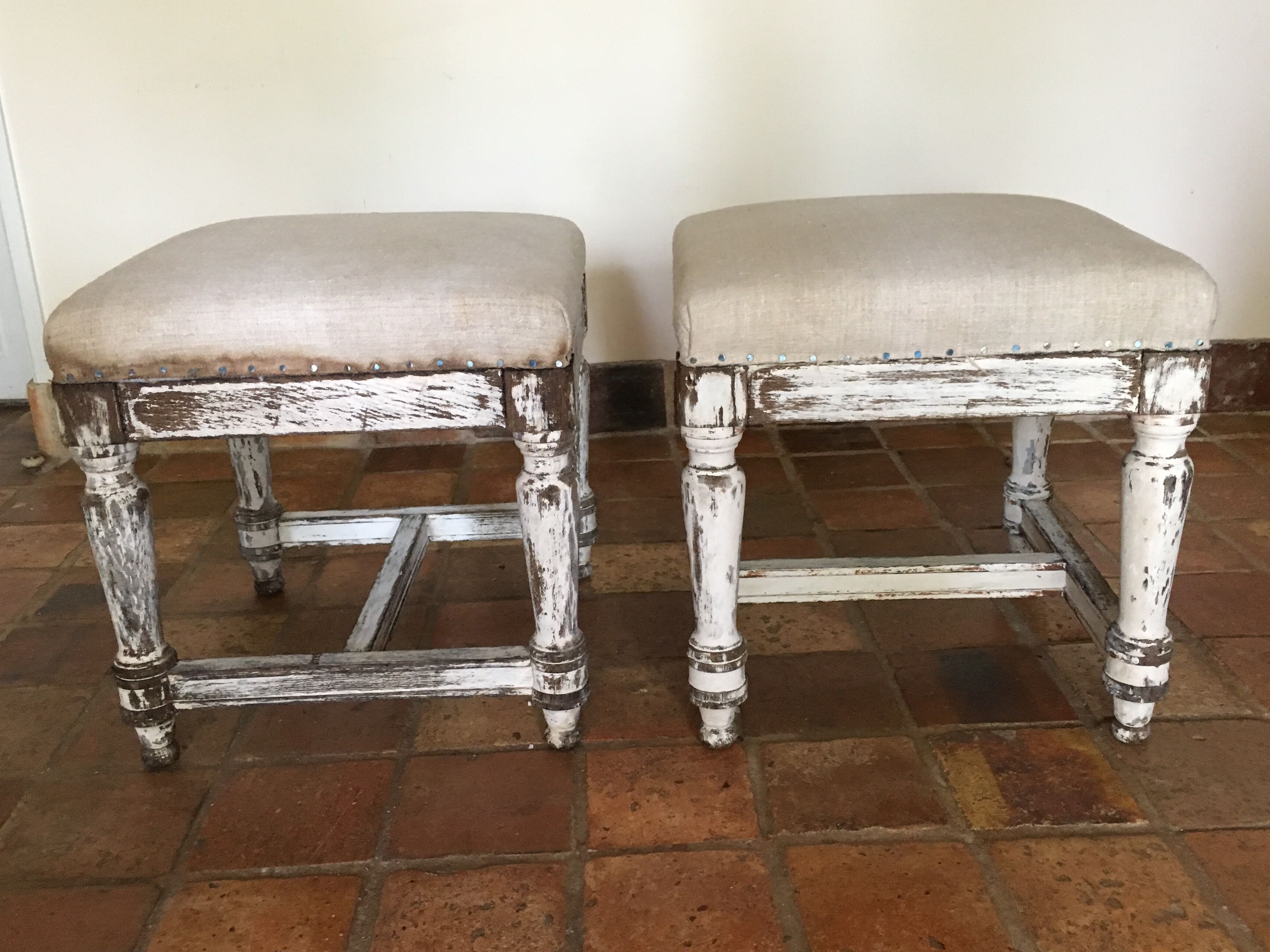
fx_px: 1247
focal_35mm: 34
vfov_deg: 41.8
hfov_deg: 54.0
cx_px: 629
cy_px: 475
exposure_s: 1/25
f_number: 2.2
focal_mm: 4.15
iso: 200
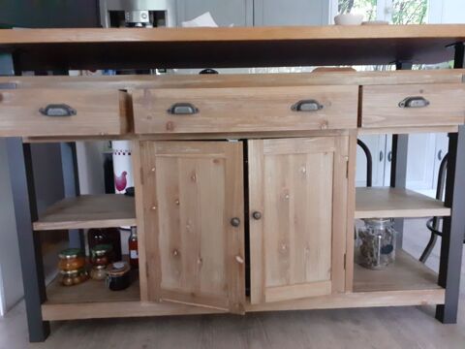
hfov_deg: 65.3
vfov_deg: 51.4
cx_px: 232
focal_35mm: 27
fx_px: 363
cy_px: 174
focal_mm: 3.6
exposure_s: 1/25
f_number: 1.9
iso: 500
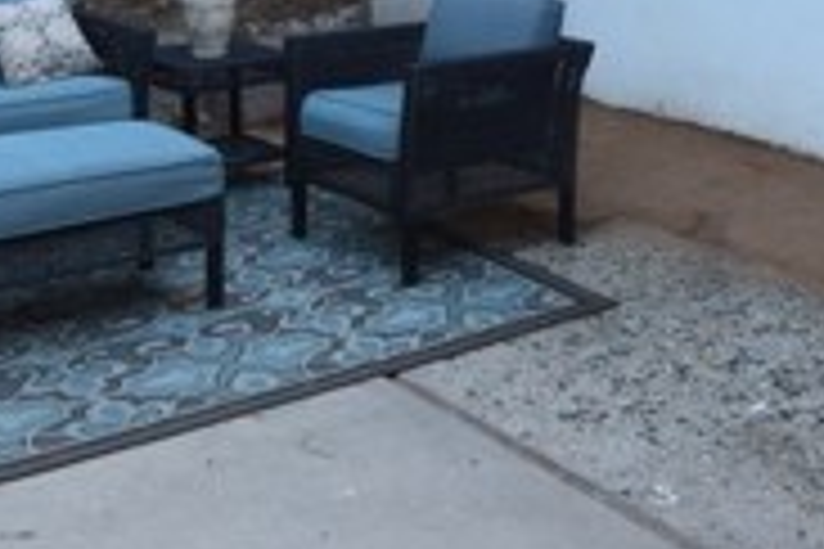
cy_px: -58
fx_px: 1442
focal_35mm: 63
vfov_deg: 20.5
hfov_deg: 31.6
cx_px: 554
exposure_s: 1/3
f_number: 18
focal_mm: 12
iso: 320
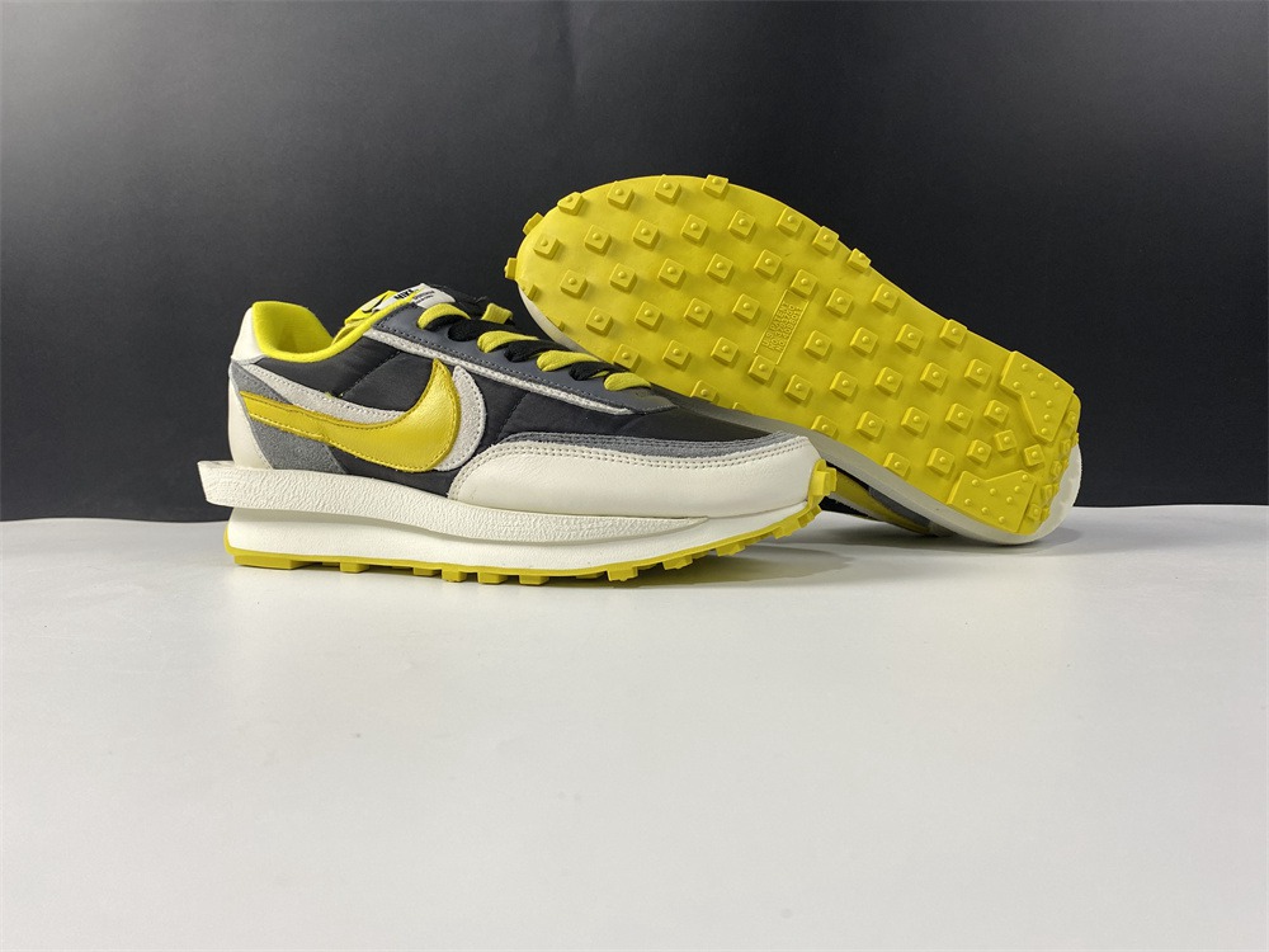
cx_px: 634
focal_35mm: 26
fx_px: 953
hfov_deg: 67.3
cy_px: 476
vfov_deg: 53.1
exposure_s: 1/100
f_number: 1.8
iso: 64
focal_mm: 4.25
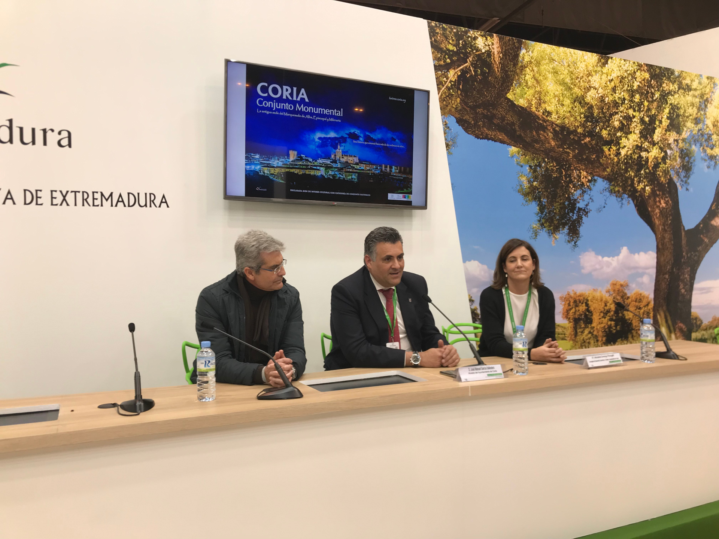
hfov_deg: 63.4
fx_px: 582
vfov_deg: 49.7
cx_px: 360
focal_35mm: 28
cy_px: 270
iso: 20
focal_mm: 3.99
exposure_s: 1/105
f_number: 1.8
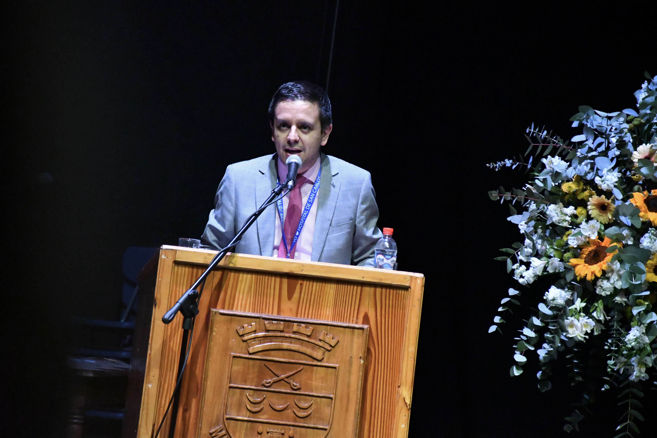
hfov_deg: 11.2
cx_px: 328
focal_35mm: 183
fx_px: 3339
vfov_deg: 7.5
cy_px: 219
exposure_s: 1/80
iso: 12800
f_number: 5.6
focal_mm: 122
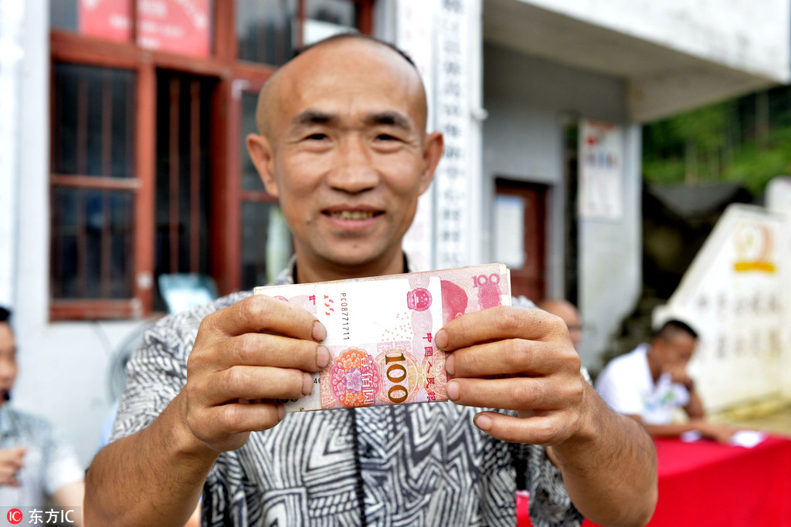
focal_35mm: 50
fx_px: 1099
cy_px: 264
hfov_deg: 39.6
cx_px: 396
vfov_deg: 27.0
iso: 800
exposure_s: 1/400
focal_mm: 50
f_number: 7.1
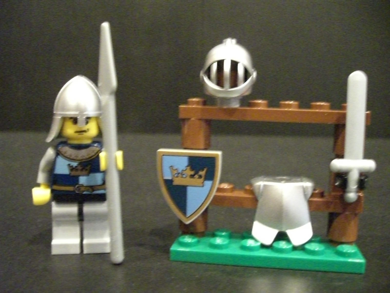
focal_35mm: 38
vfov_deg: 37.7
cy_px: 146
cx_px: 195
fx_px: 428
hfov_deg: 49.0
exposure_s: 1/8
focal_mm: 6.3
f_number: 3.1
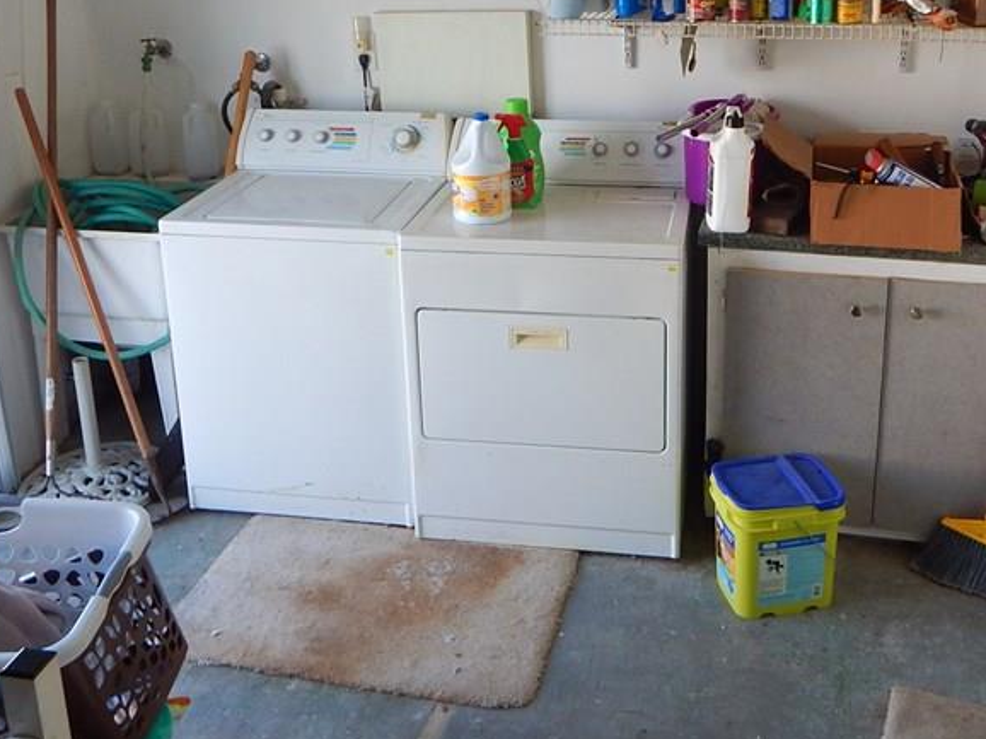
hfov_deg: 47.8
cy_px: 176
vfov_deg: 35.9
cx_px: 551
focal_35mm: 39
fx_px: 1110
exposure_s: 1/100
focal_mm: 4
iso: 125
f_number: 3
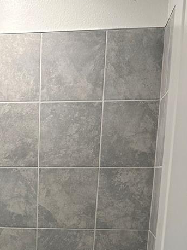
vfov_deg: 27.1
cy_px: 302
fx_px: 454
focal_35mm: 63
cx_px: 9
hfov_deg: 22.6
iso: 160
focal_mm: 6.86
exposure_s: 1/120
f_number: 1.78
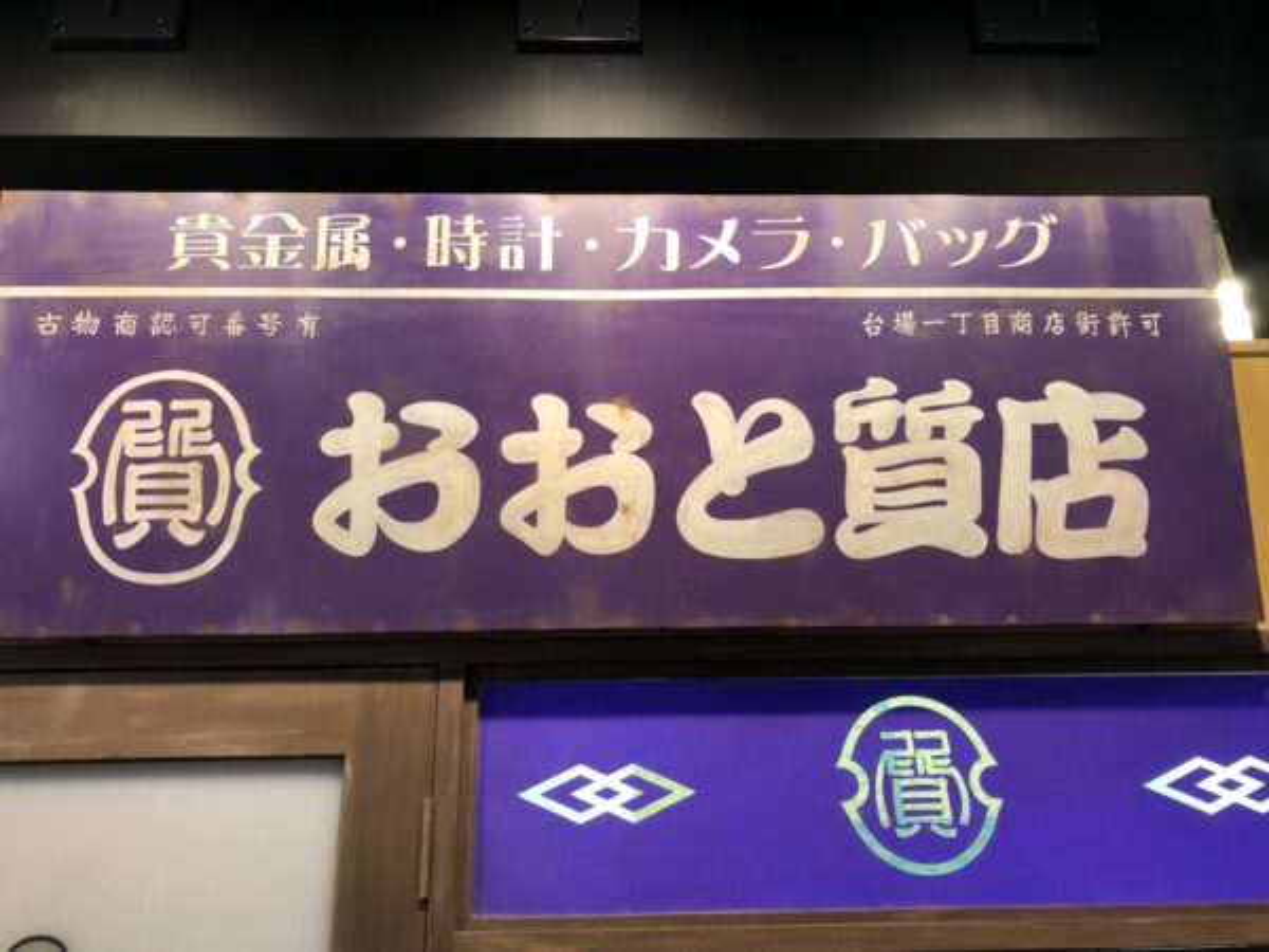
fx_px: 1026
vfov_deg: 49.7
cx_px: 634
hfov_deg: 63.4
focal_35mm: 28
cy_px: 476
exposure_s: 1/50
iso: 125
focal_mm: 4
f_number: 1.8
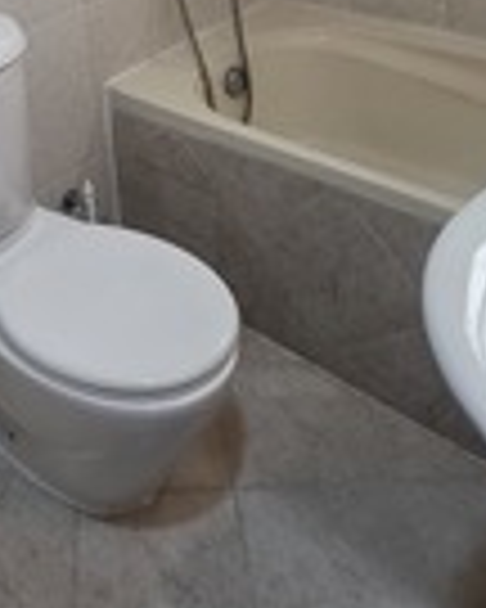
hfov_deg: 33.2
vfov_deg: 39.5
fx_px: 773
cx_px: 52
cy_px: 52
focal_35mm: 43
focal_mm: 2.2
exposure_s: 1/100
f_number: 1.9
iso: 160
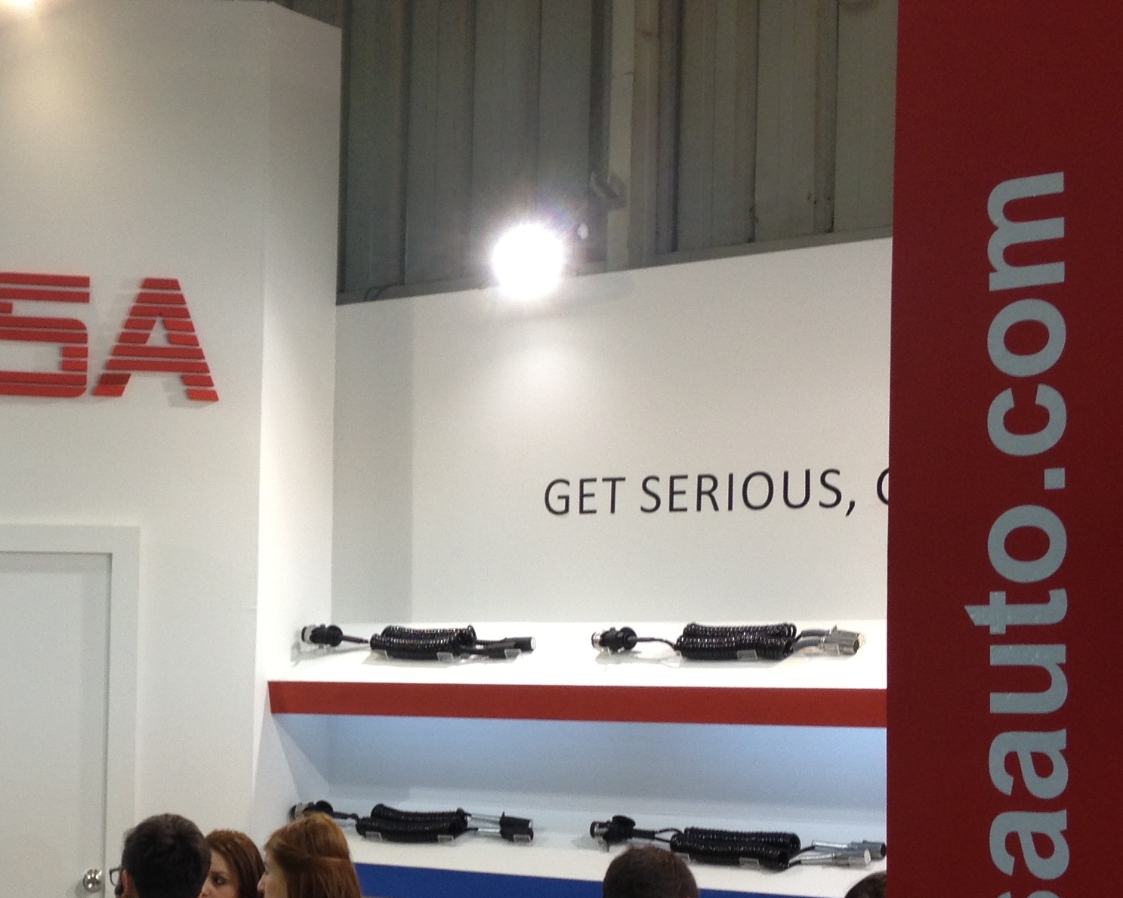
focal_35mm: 75
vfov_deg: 20.3
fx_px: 2492
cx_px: 214
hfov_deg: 24.9
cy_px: 619
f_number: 2.4
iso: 64
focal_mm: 4.28
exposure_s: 1/60
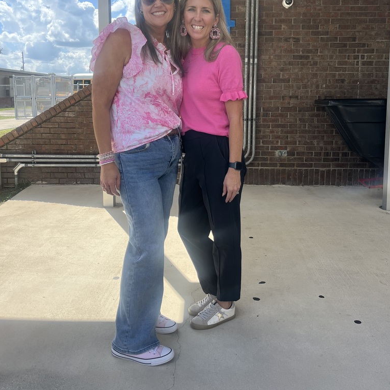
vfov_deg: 51.9
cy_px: 144
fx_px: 395
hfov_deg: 52.5
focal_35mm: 31
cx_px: 195
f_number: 1.6
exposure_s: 1/1580
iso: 50
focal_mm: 5.1
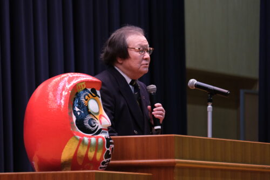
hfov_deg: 7.5
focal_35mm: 273
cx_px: 135
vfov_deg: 5.0
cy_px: 90
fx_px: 2047
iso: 6400
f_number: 6.4
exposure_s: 1/140
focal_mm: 181.9
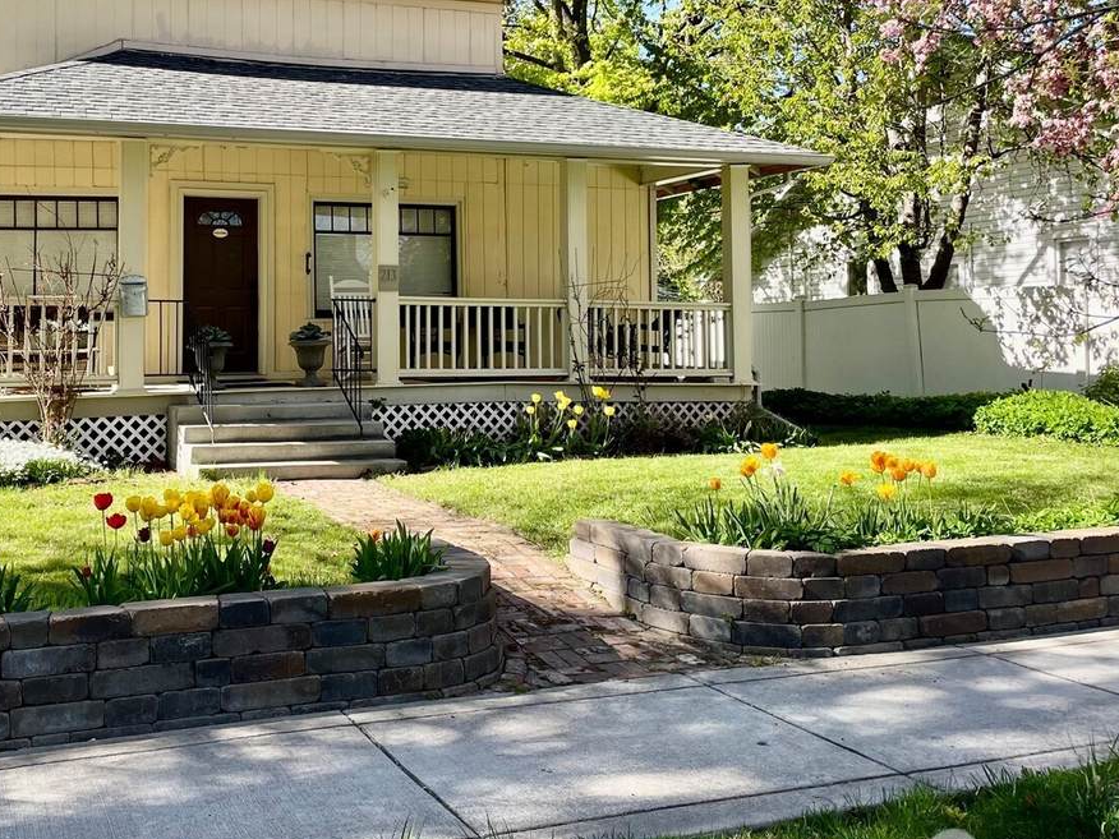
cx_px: 373
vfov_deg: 37.3
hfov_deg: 48.2
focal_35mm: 38
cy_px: 285
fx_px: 1228
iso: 32
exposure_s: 1/1125
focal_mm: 4.2
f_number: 1.6
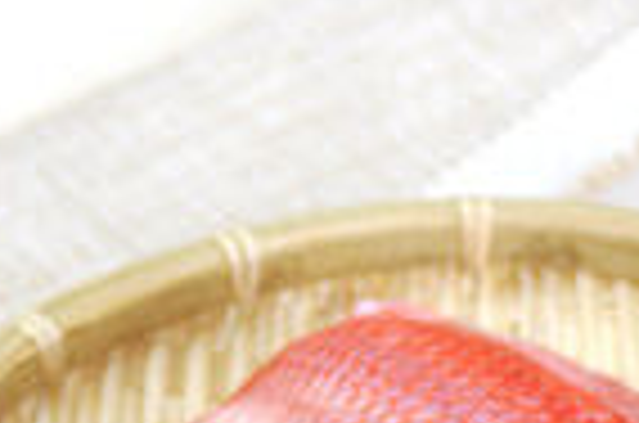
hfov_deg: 6.4
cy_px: 648
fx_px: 5756
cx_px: 342
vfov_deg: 4.2
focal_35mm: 325
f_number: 5
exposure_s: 1/25
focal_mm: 70
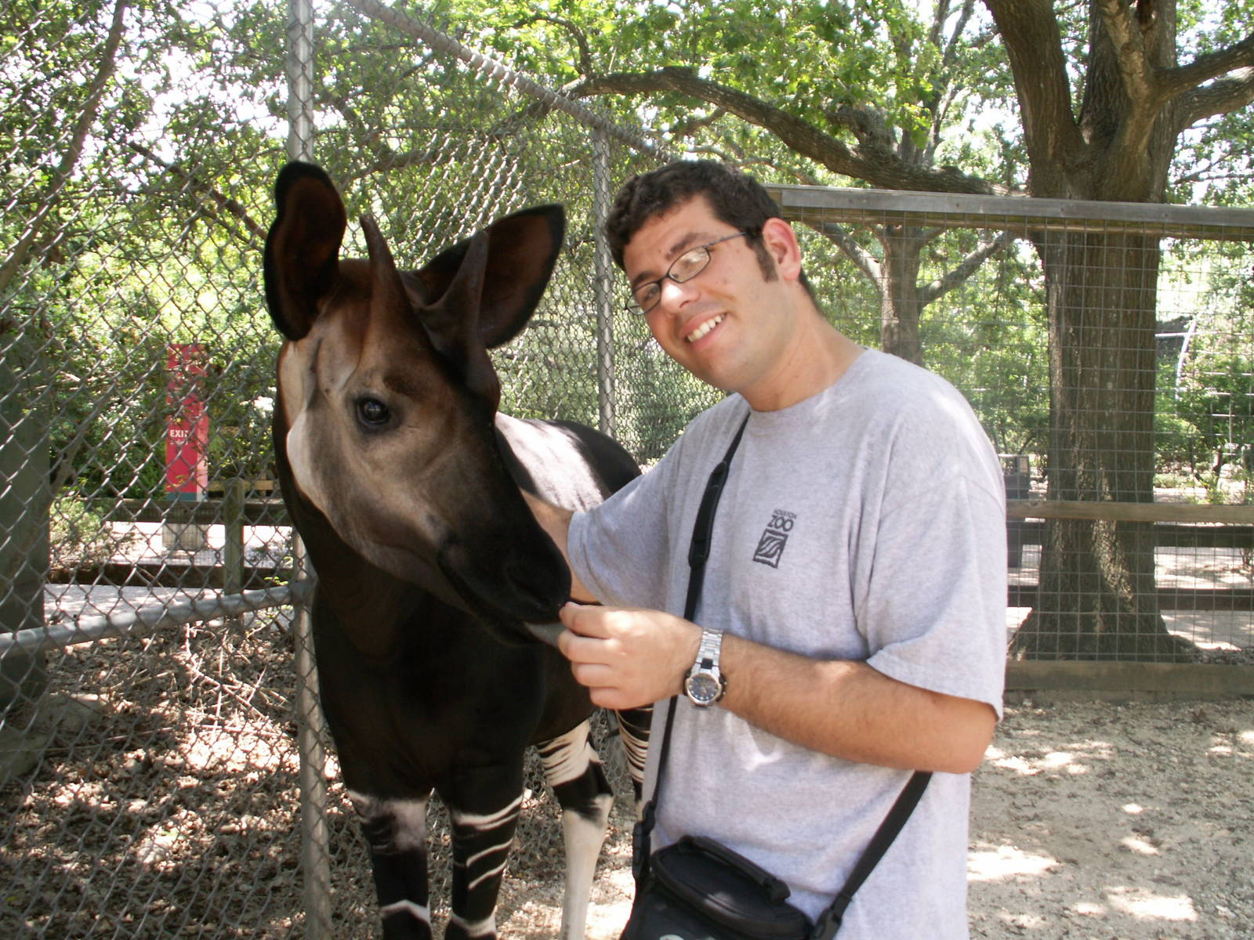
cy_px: 470
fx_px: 1268
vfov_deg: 40.7
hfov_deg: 52.6
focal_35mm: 35
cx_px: 627
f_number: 3.2
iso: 50
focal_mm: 5.86
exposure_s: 1/60
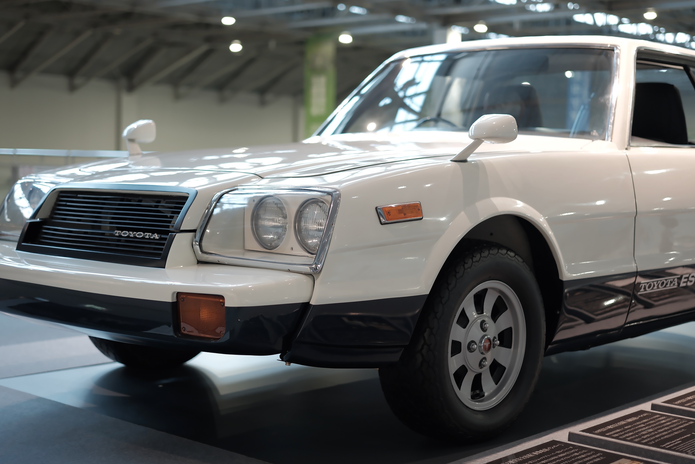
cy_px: 231
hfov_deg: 38.2
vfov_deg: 26.0
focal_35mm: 52
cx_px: 337
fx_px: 1004
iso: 125
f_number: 1.4
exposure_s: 1/52
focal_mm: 33
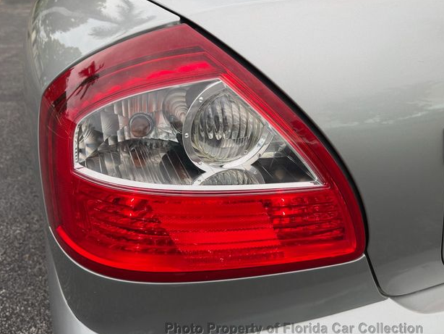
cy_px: 170
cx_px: 215
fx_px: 321
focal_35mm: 25
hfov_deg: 69.4
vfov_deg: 54.9
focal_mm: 6.76
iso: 64
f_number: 1.78
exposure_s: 1/259
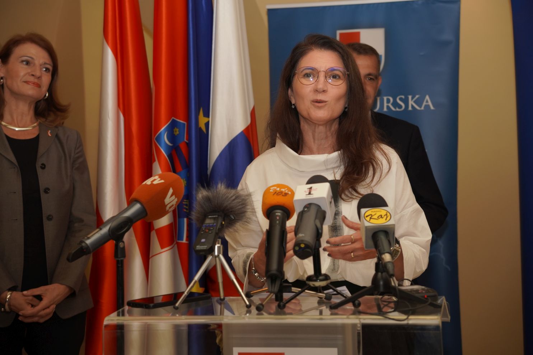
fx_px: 1110
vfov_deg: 18.2
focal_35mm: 75
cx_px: 266
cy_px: 178
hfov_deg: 27.0
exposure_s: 1/250
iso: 250
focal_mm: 50
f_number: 4
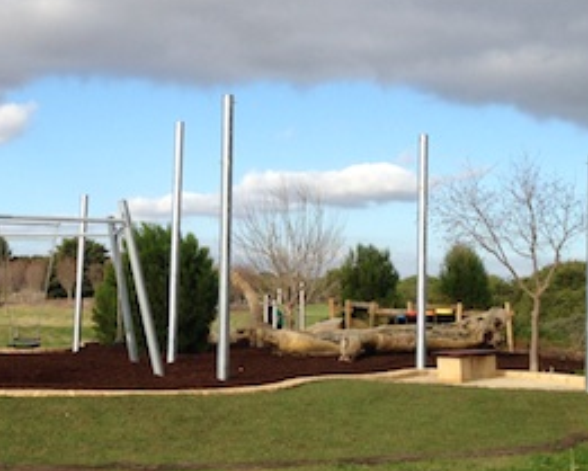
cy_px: 151
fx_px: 1288
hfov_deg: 25.2
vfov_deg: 20.6
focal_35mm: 74
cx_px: 108
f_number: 2.4
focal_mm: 4.13
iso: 50
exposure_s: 1/1261
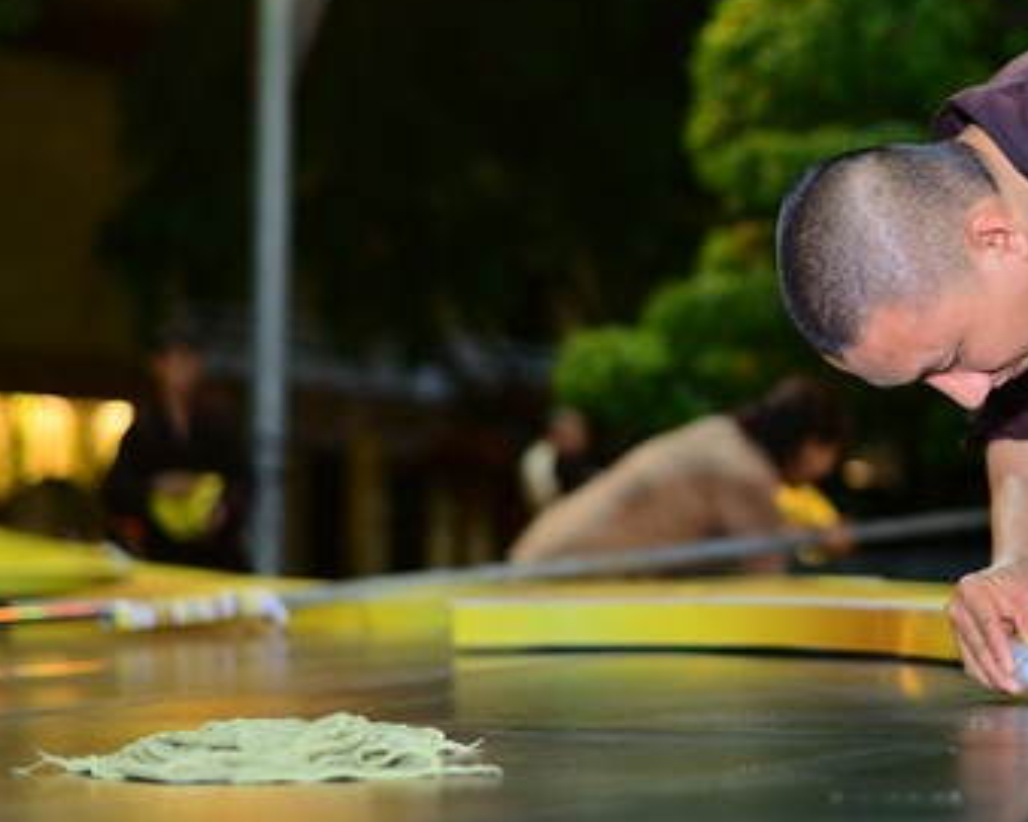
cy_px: 369
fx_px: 2737
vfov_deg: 17.1
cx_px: 785
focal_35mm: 90
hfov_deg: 21.1
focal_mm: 50
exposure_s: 1/125
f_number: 2
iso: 800
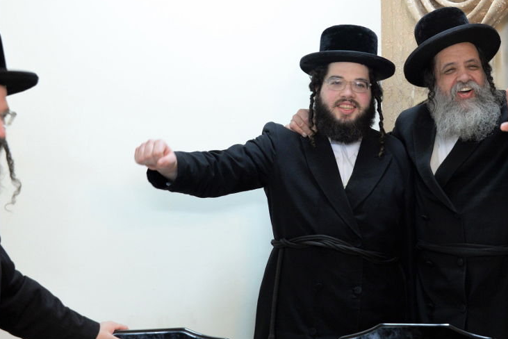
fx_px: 1383
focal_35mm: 98
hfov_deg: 20.7
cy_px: 126
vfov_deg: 14.0
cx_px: 357
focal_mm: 56
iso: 2000
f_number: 5.6
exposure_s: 1/60
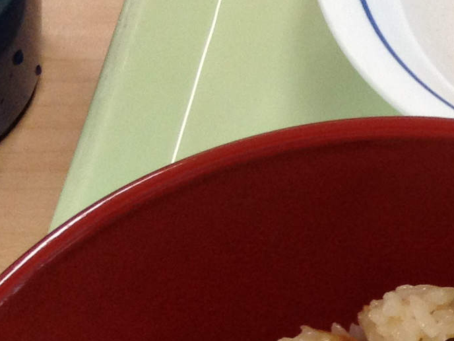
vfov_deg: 8.8
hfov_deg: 10.5
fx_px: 2177
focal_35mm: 166
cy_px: 459
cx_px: 1027
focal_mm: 4.28
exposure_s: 1/60
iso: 80
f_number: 2.4
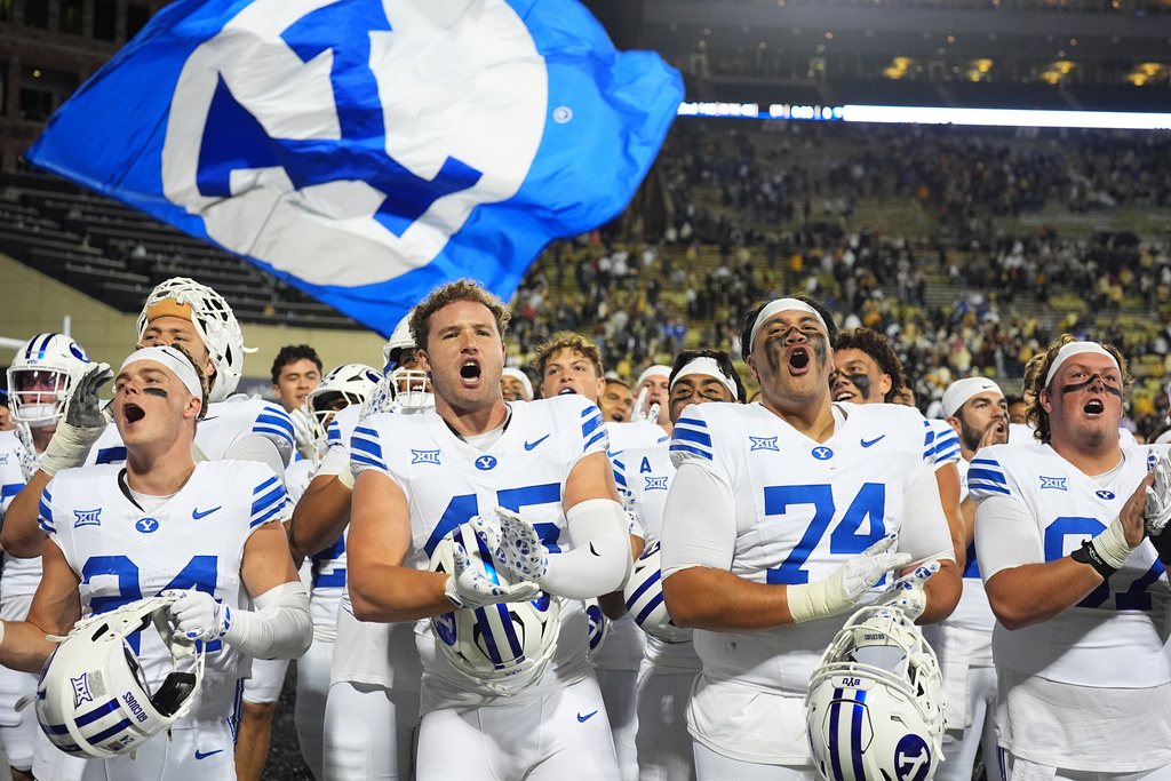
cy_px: 390
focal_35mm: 50
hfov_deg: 39.6
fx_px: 1627
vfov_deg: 27.0
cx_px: 586
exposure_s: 1/1600
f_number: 3.2
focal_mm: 50
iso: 4000
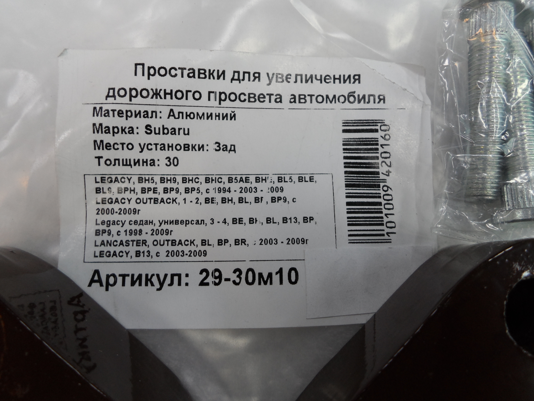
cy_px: 200
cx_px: 267
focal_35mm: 25
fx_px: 386
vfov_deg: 54.9
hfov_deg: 69.4
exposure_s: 1/30
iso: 80
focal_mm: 4.5
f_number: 2.5
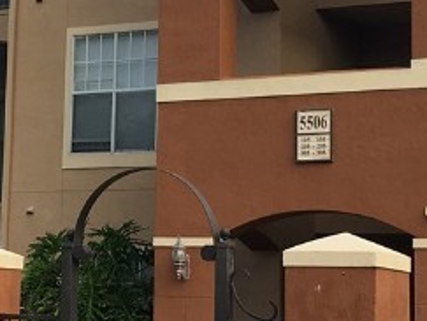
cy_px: 56
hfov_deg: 16.0
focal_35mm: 122
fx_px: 1507
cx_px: 56
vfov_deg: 12.1
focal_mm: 4.15
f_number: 2.2
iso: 25
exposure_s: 1/874
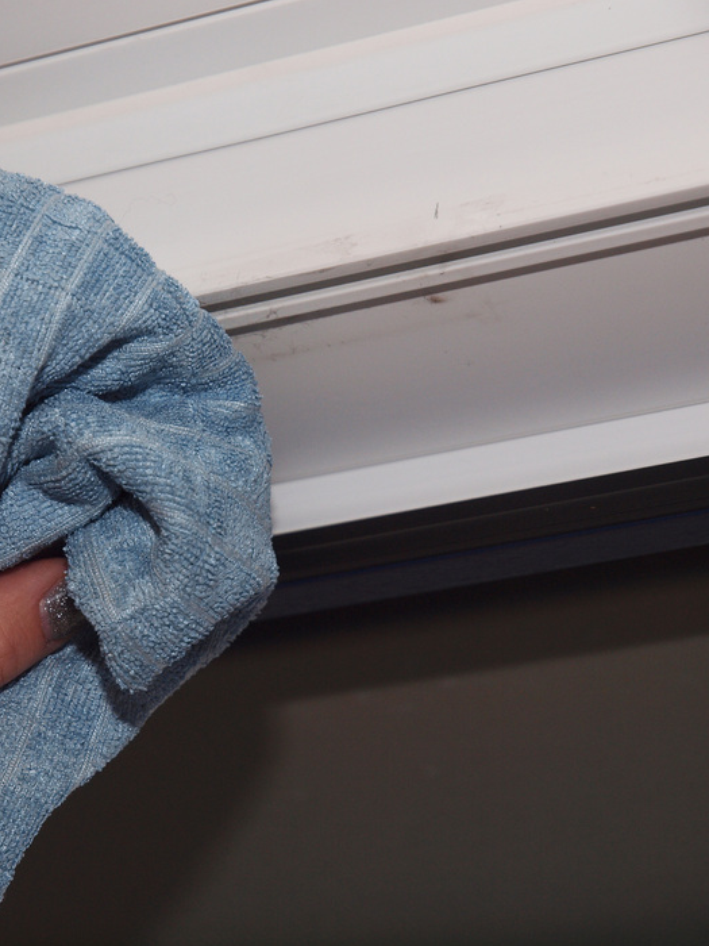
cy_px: 475
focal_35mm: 129
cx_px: 155
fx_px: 3523
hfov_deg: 11.5
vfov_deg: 15.3
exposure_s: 1/100
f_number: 3.9
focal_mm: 48
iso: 200
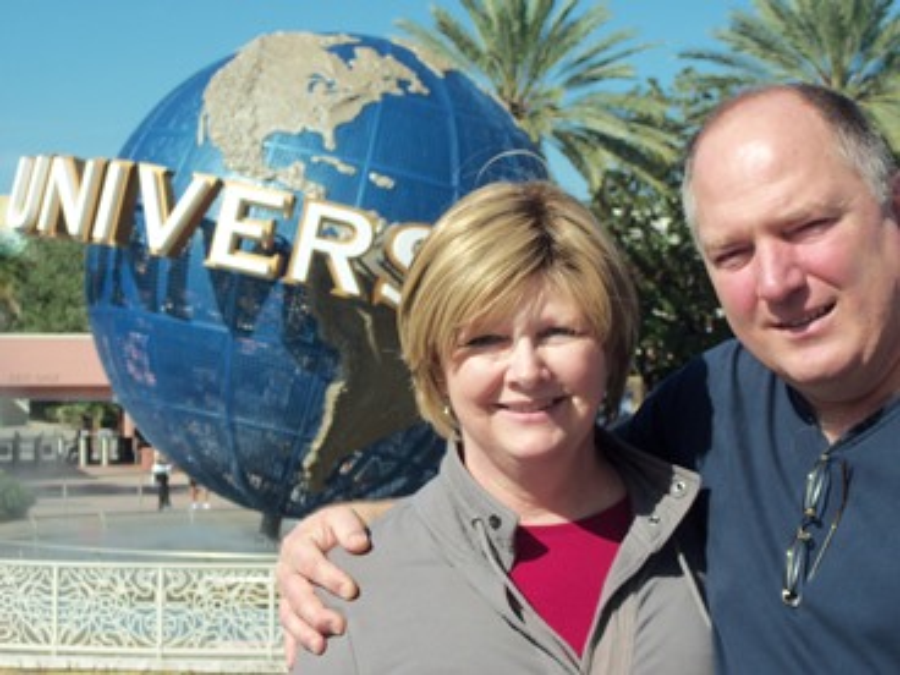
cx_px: 450
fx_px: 2652
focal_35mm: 102
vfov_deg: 14.5
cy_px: 338
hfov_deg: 19.3
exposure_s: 1/500
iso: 80
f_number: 5.2
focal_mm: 17.1
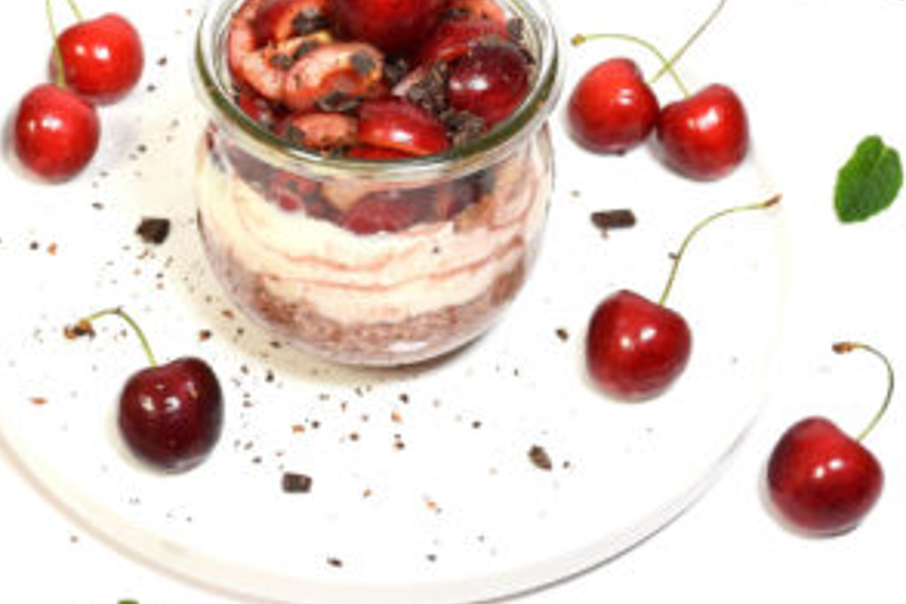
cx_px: 370
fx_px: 1283
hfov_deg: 38.7
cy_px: 202
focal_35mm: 51
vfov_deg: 26.3
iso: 500
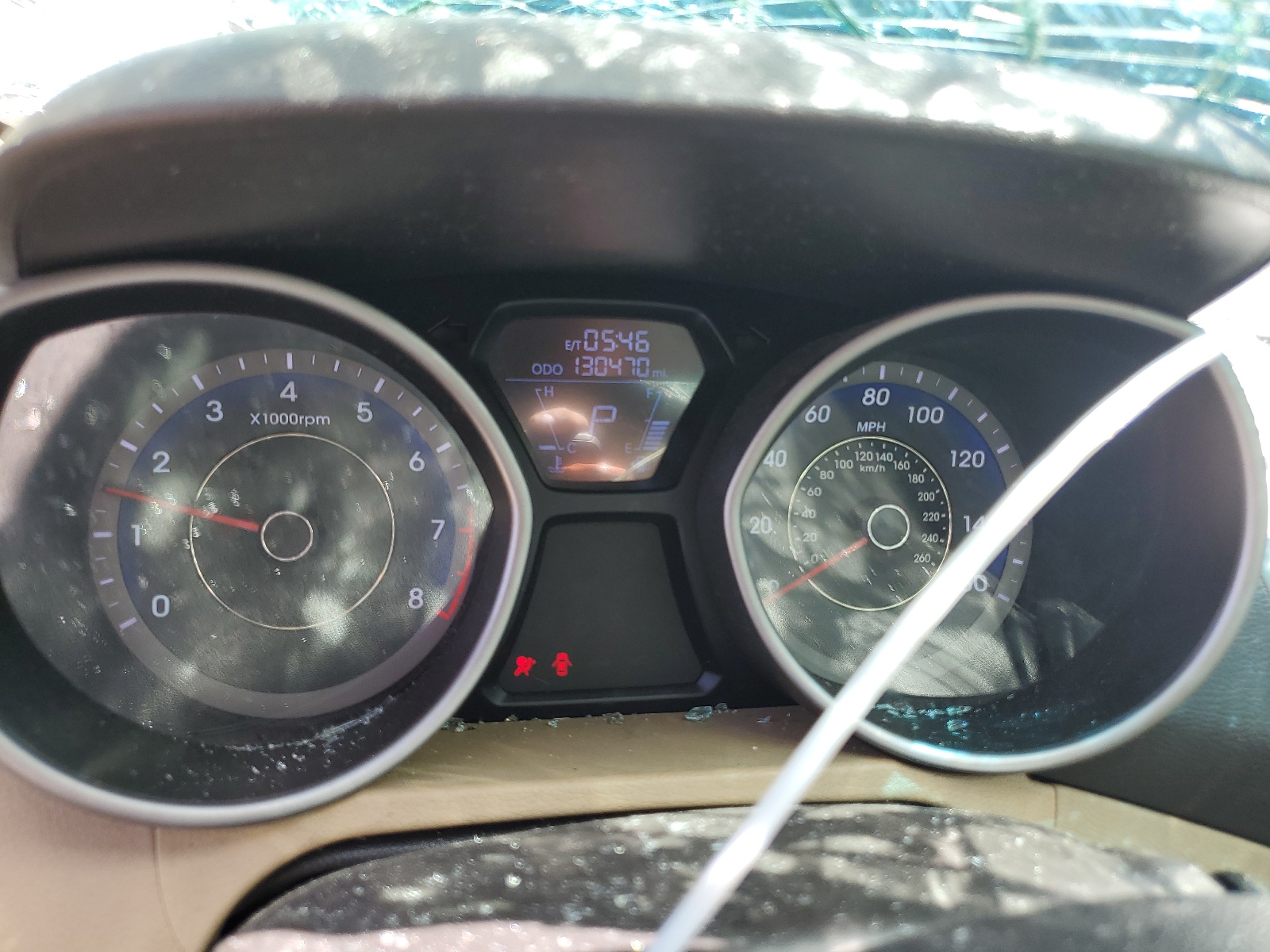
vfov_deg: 53.1
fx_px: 954
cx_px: 635
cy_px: 476
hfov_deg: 67.3
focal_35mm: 26
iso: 50
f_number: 1.5
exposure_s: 1/222
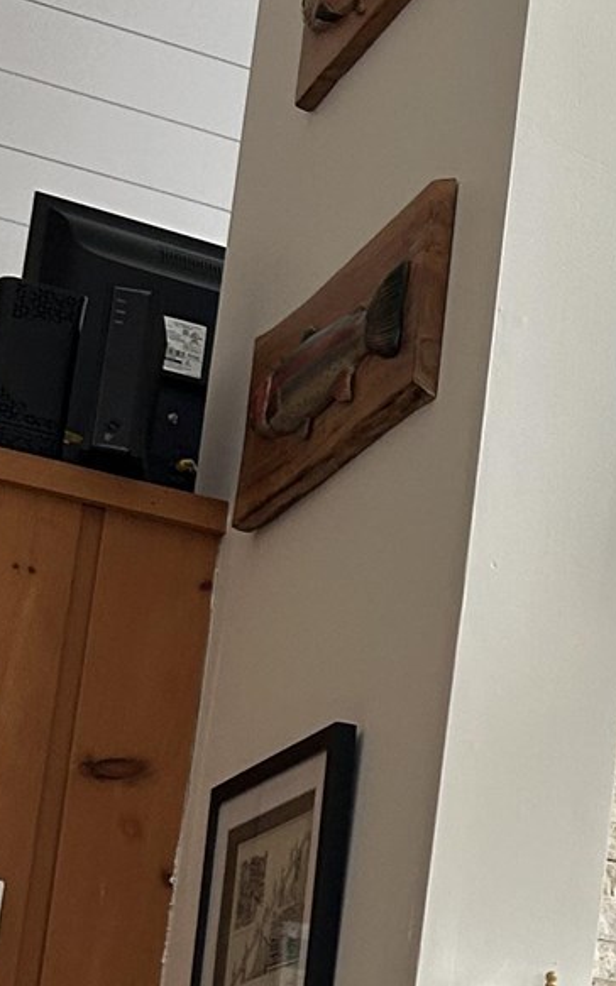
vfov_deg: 18.8
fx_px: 2930
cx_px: 1004
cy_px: 851
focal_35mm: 109
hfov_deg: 11.4
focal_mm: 5.7
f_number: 1.5
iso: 100
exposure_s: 1/120
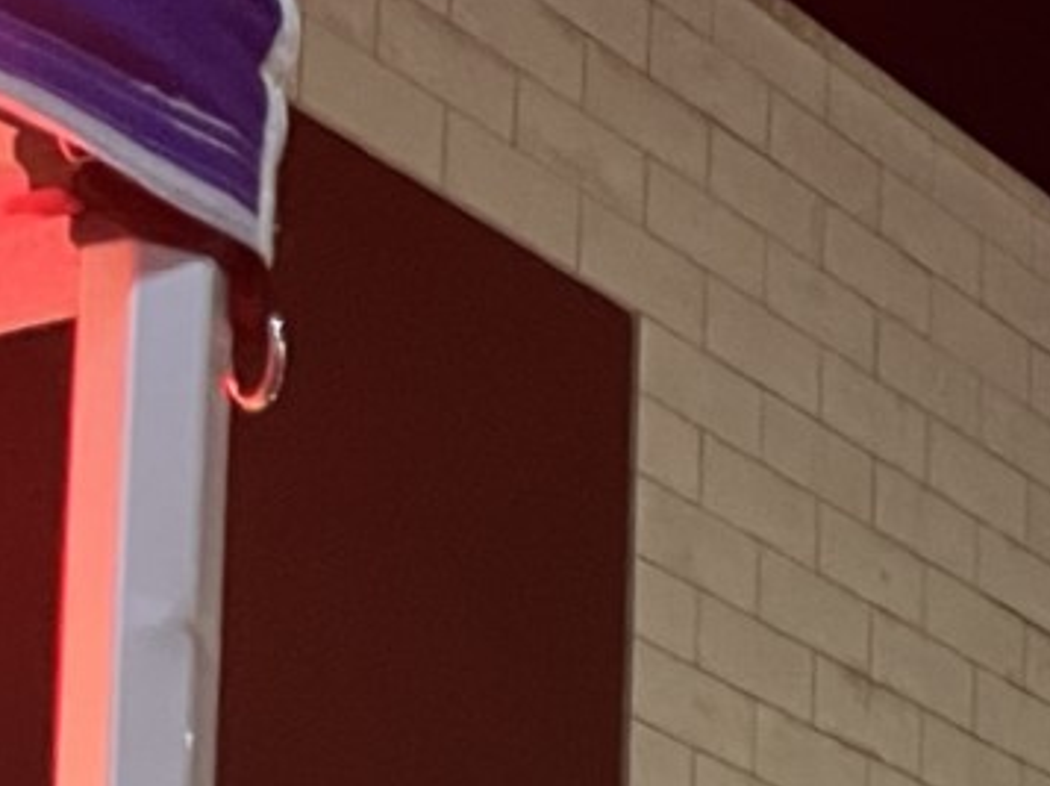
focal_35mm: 140
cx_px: 2297
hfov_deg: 12.1
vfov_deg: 9.4
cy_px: 1919
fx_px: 4242
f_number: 1.6
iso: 500
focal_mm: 5.1
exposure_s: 1/33
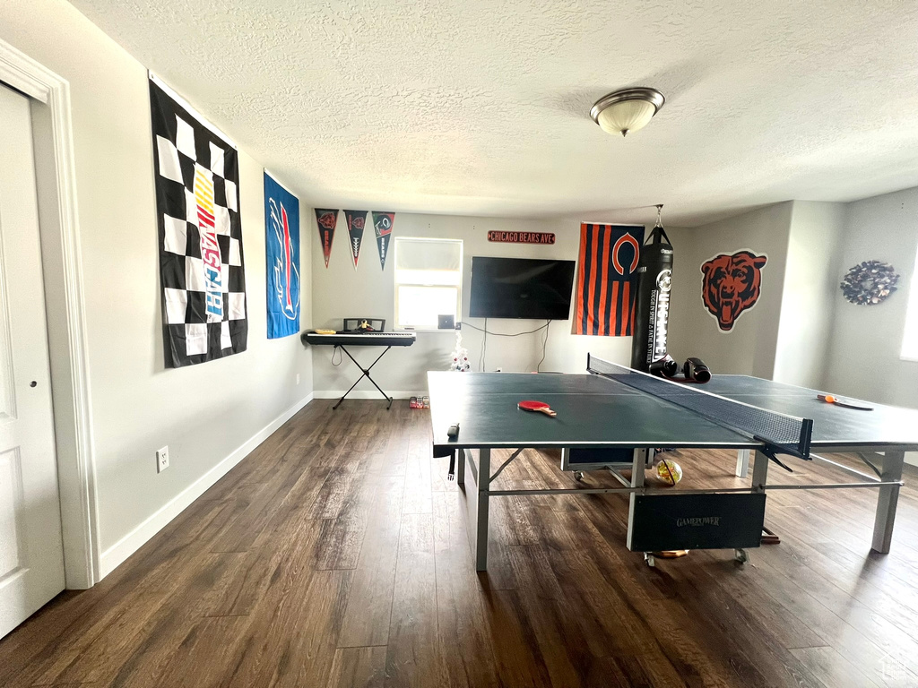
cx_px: 459
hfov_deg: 106.2
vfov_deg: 89.9
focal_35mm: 13
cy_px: 344
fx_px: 345
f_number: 1.8
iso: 250
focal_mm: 1.57
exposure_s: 1/60
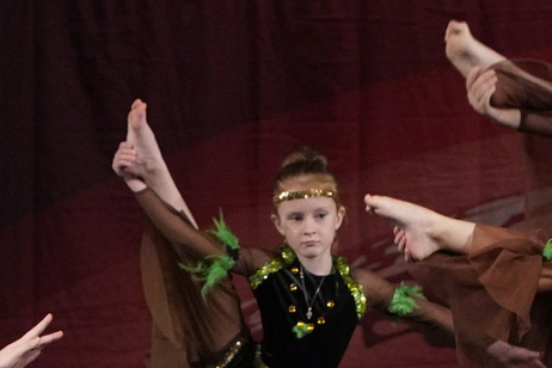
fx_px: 11898
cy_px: 38
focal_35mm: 776
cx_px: 514
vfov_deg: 1.8
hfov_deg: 2.7
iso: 4000
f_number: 3.2
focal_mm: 140
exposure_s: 1/500
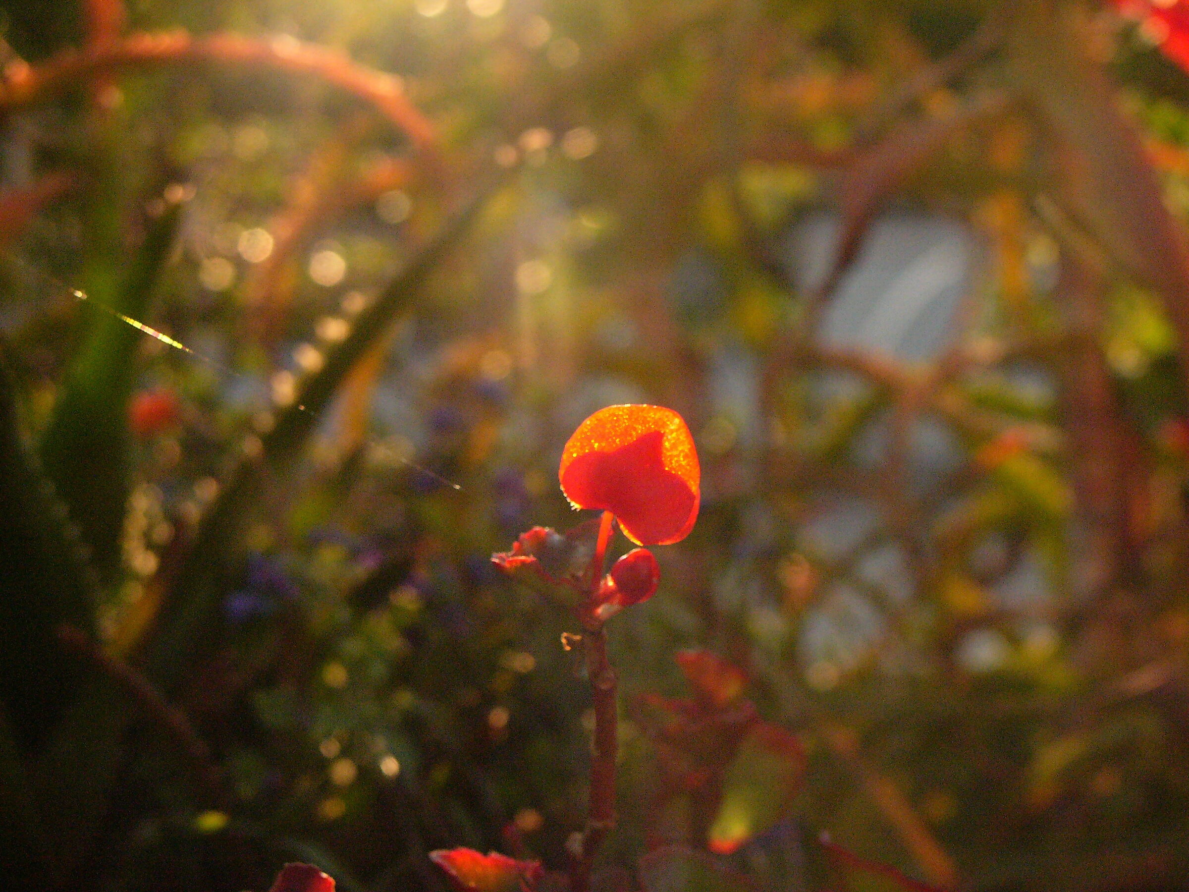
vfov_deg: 16.4
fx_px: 3091
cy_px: 446
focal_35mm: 90
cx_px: 594
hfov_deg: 21.8
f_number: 4.2
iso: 400
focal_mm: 22.5
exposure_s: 1/1000
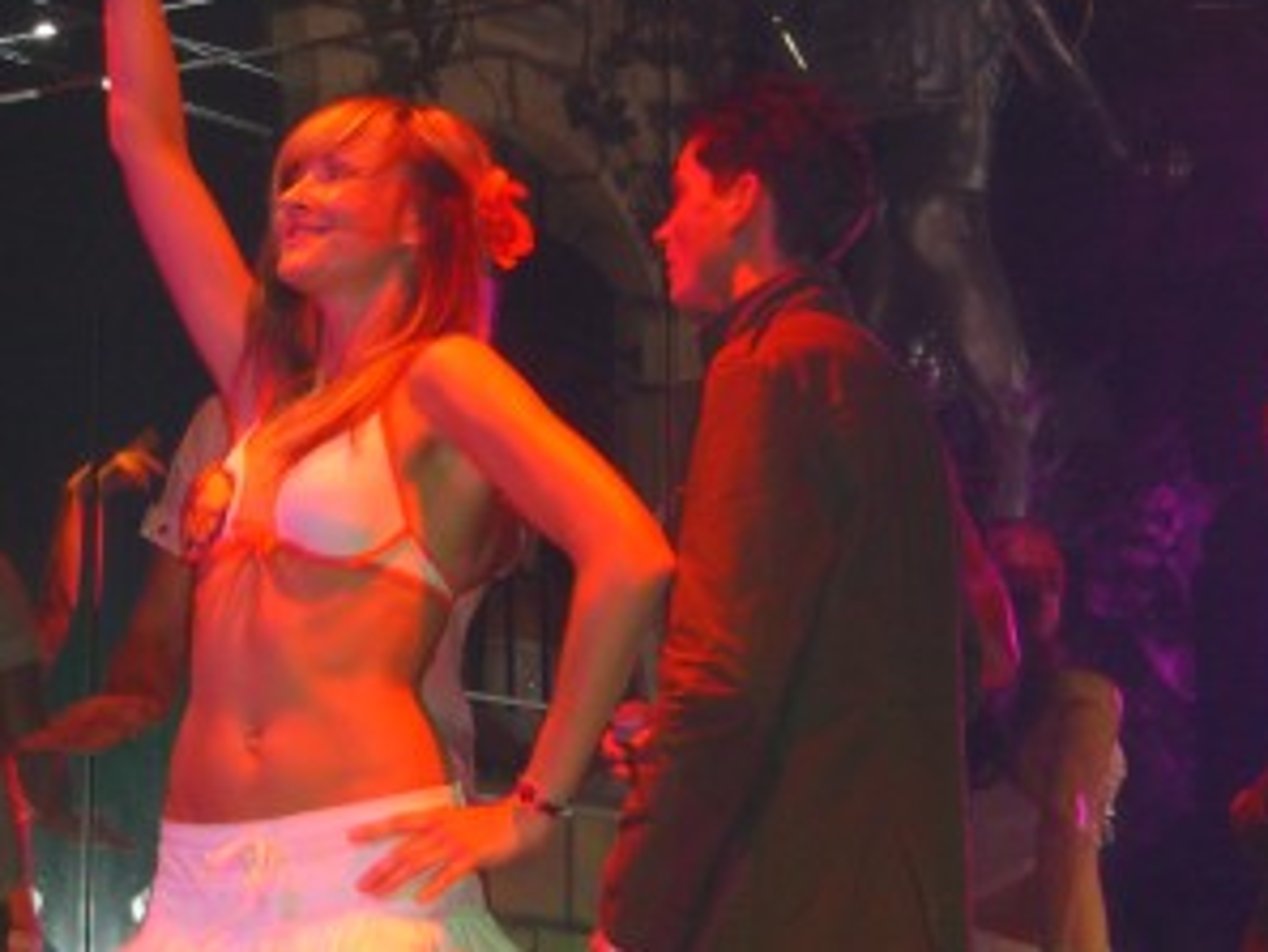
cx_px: 120
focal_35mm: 115
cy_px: 555
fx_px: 4214
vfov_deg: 12.9
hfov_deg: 16.9
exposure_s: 1/60
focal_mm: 11.8
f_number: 3.6
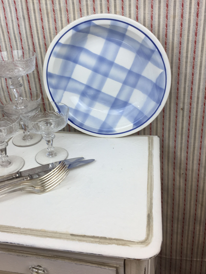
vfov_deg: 52.4
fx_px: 278
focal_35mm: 35
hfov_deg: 40.6
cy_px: 115
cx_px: 92
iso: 32
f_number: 2.2
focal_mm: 4.15
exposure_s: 1/107
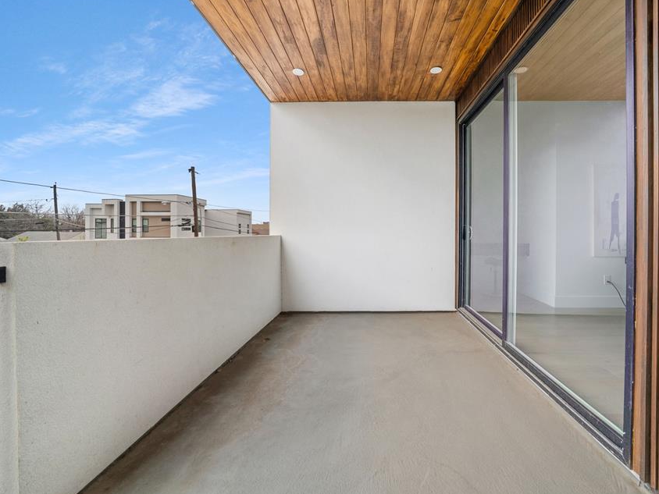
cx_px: 362
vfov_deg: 85.6
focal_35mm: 14
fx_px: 267
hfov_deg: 101.7
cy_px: 234
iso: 500
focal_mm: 12
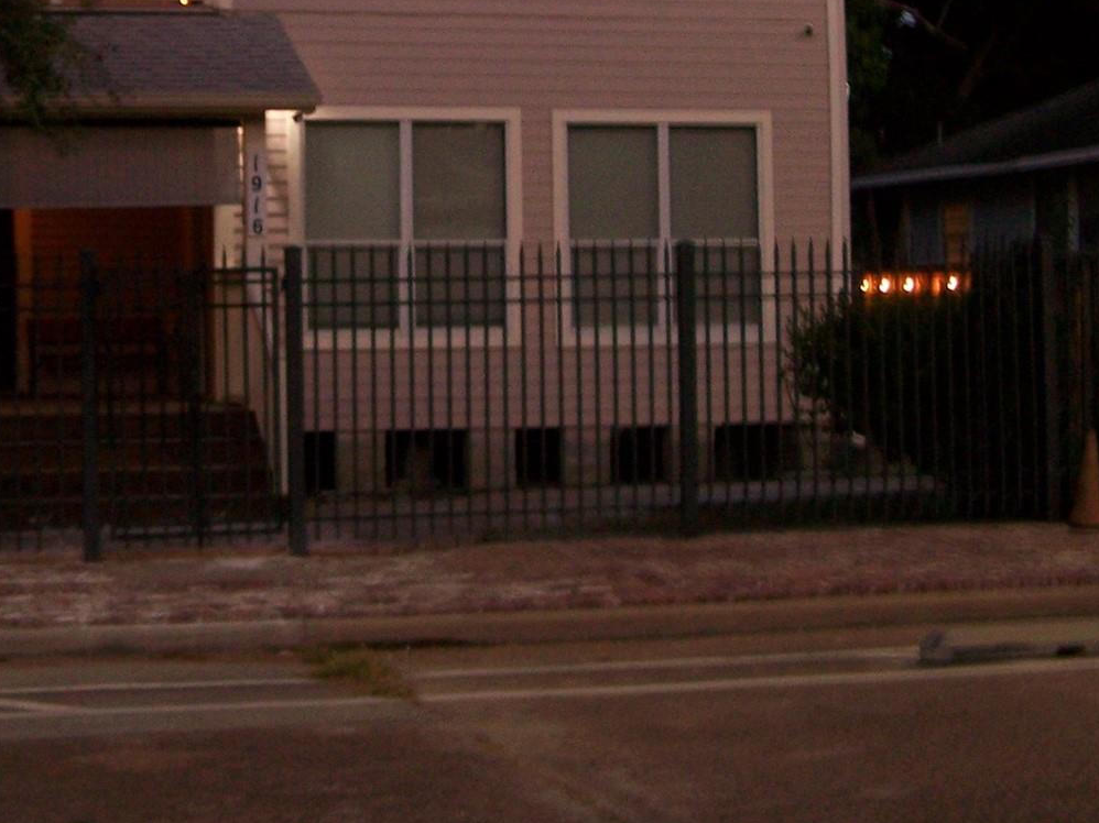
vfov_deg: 18.7
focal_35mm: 78
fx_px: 2476
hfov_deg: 25.0
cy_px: 183
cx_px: 469
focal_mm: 6.3
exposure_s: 1/8
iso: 160
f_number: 2.8
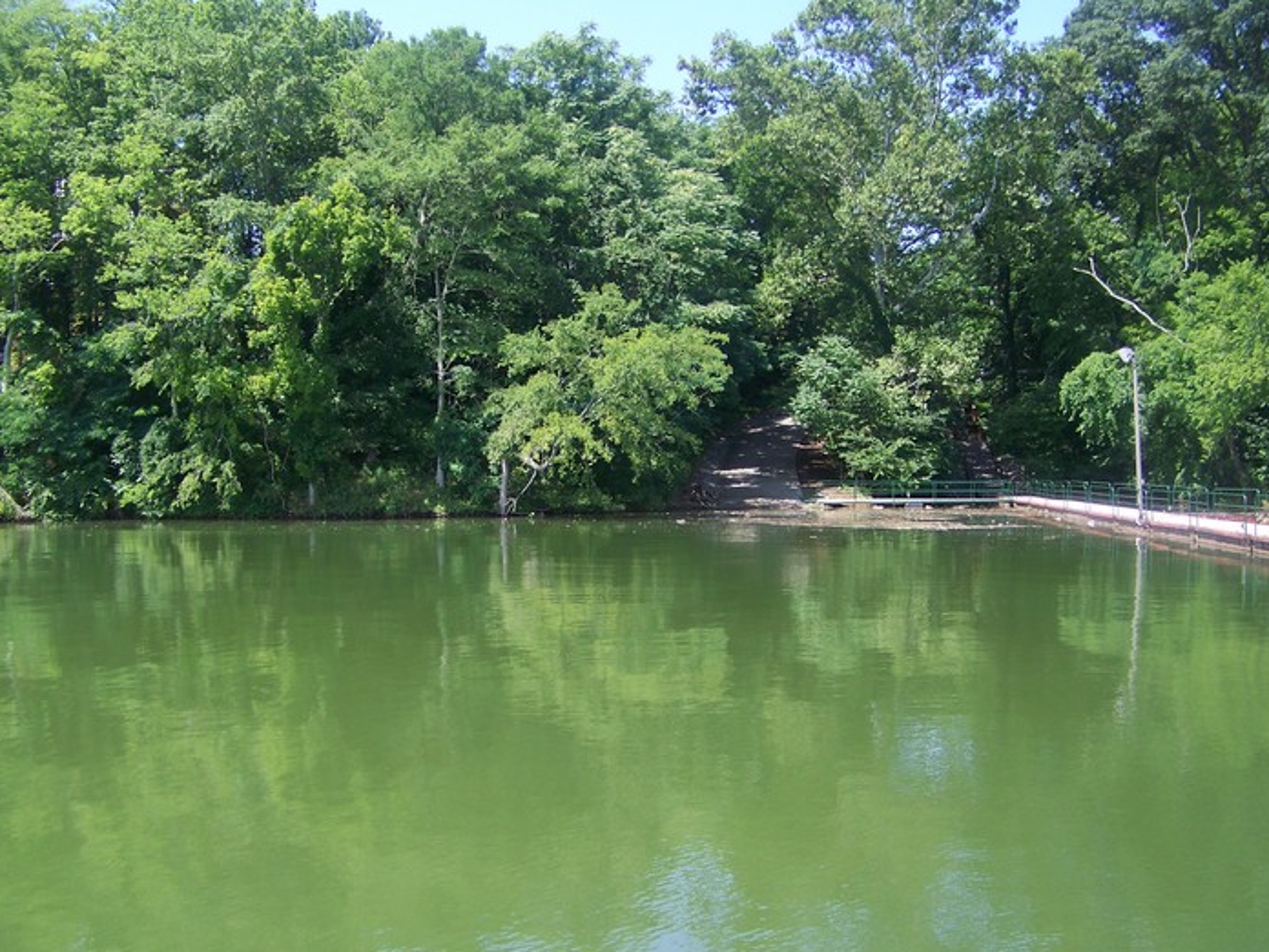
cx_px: 679
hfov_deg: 46.8
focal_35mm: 40
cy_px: 511
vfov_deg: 35.9
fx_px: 1466
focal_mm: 5.85
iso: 64
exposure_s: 1/320
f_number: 2.8
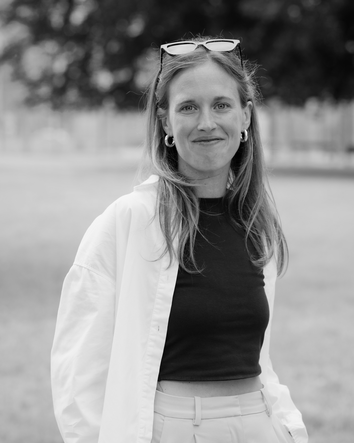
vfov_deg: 15.5
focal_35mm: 124
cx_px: 187
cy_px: 300
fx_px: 1624
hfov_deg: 12.4
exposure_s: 1/200
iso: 160
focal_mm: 85
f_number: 3.5
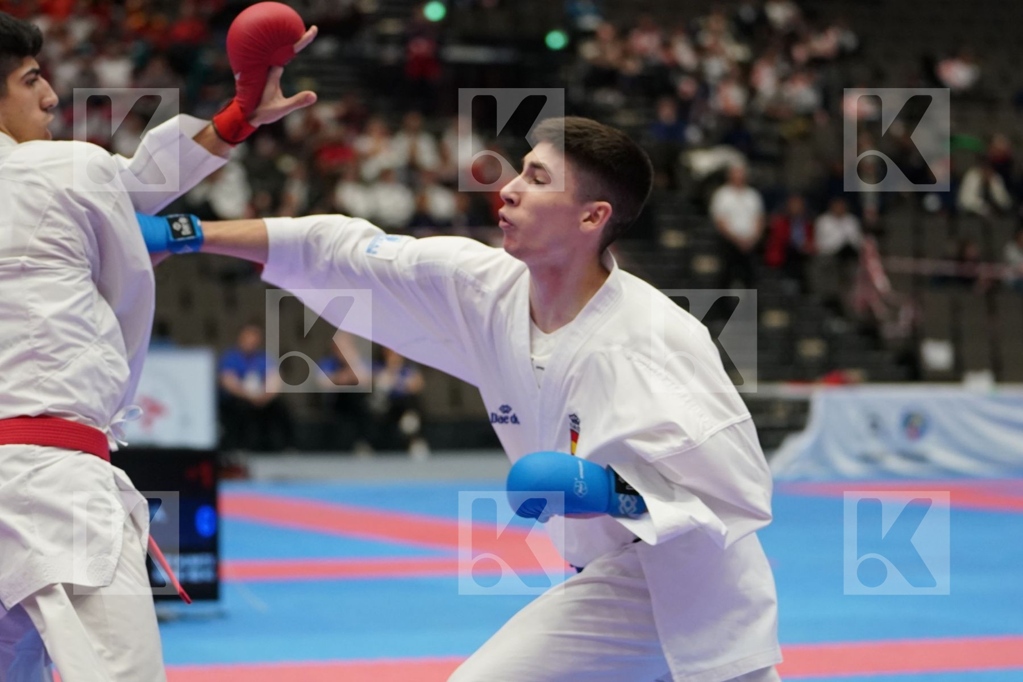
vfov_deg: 11.1
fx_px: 3495
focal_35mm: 123
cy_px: 341
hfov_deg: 16.7
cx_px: 512
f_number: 2.8
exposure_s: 1/1000
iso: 2500
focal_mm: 82
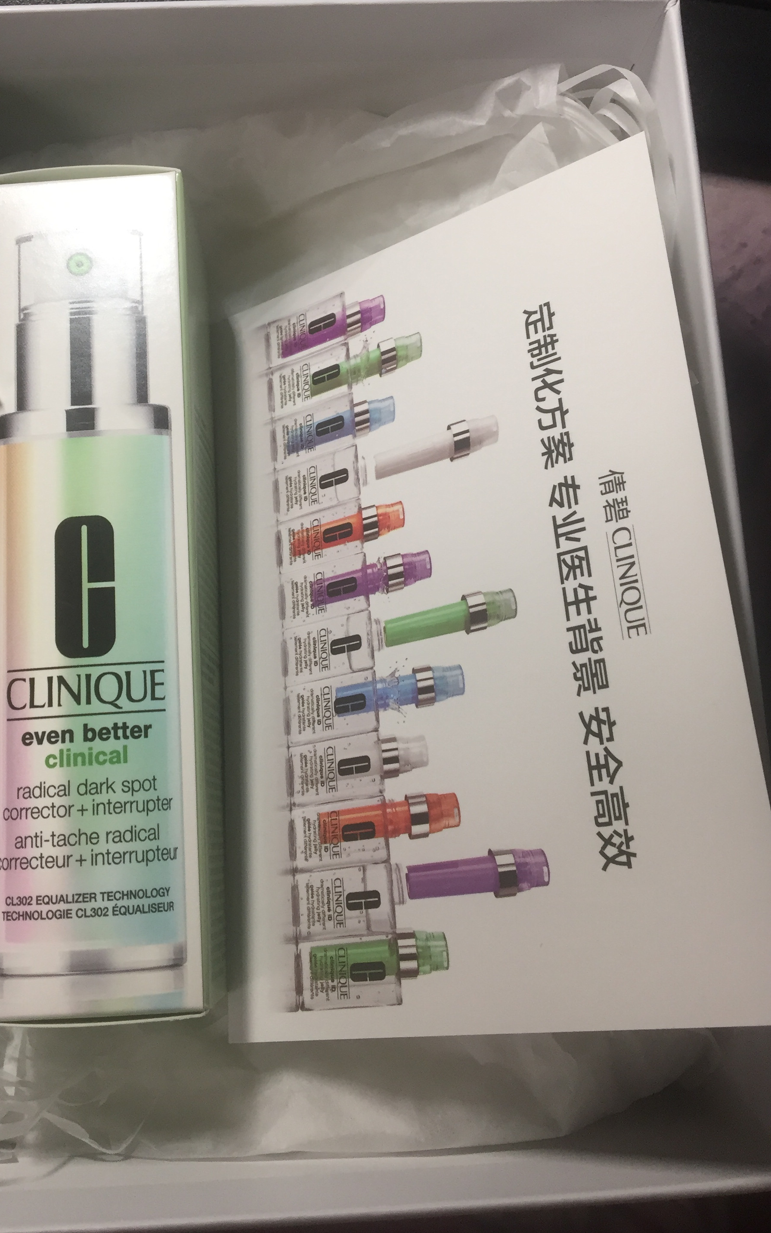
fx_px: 1177
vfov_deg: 55.2
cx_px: 297
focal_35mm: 35
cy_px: 549
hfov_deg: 36.1
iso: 40
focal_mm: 4.15
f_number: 2.2
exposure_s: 1/33
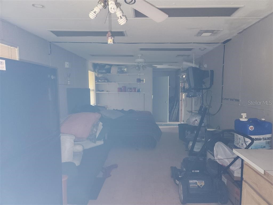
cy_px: 102
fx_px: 181
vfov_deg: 58.9
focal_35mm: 23
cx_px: 136
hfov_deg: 73.9
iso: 125
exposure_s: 1/18
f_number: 1.8
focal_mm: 5.4
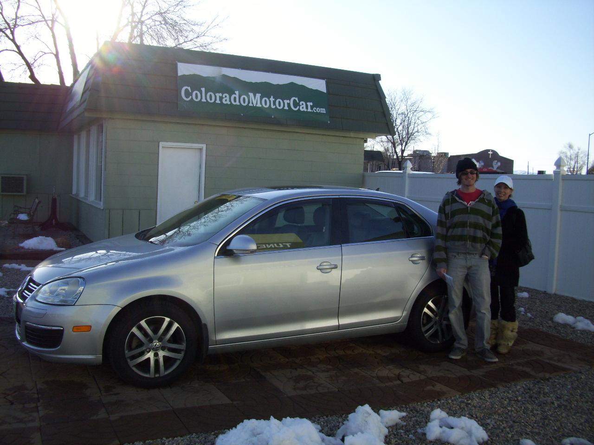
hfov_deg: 54.0
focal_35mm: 34
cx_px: 297
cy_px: 222
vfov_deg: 41.8
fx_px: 583
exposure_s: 1/200
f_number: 5.6
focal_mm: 5.7
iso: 80
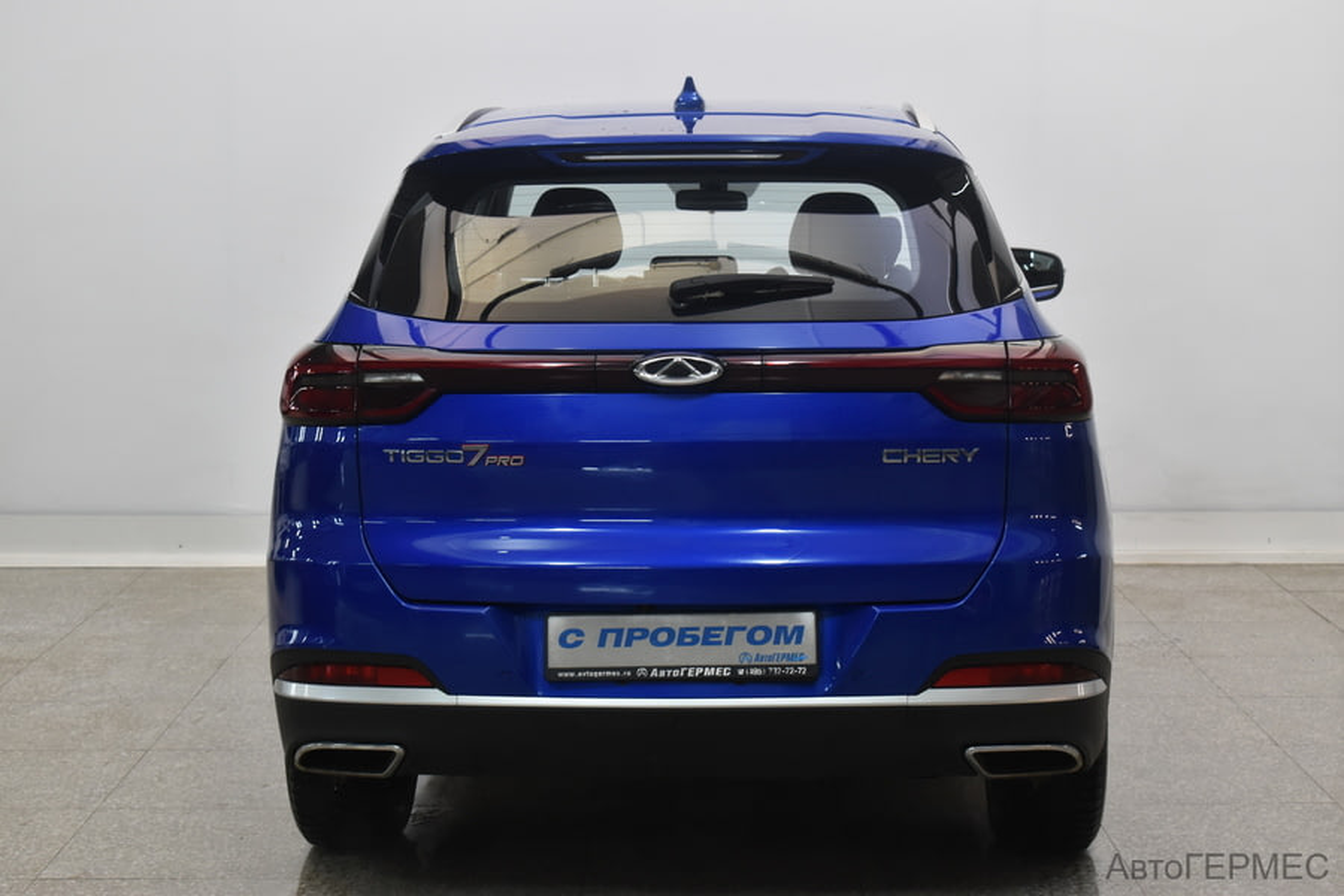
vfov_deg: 20.2
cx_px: 672
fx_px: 2520
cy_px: 448
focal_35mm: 68
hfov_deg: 29.9
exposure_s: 1/50
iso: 800
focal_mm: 45
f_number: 6.3
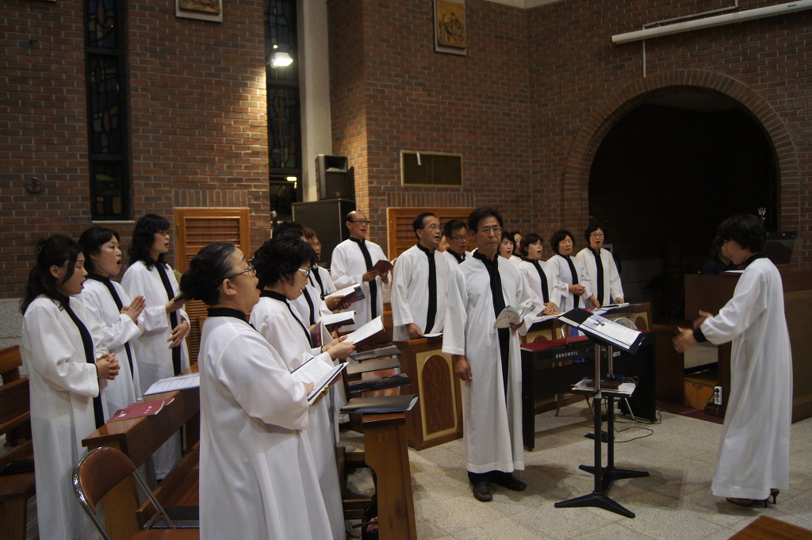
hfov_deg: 62.0
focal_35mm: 30
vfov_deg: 43.5
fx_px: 676
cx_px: 406
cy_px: 270
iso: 800
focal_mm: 20
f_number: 3.5
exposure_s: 1/40
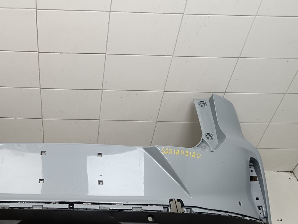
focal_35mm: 42
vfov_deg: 34.3
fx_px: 362
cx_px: 74
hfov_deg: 43.4
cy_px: 122
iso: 304
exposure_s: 1/100
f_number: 1.9
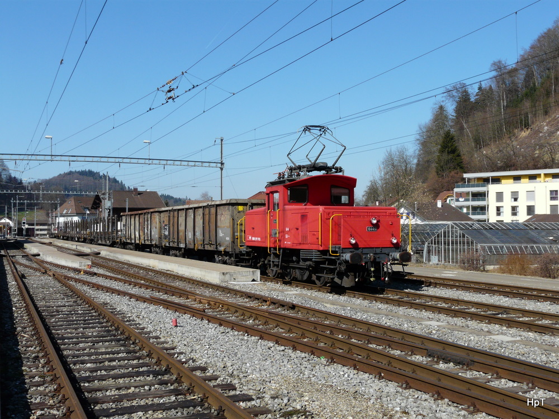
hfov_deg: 45.8
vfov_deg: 35.1
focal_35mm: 41
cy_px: 210
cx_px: 280
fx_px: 662
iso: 100
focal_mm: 6.7
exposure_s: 1/500
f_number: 6.3
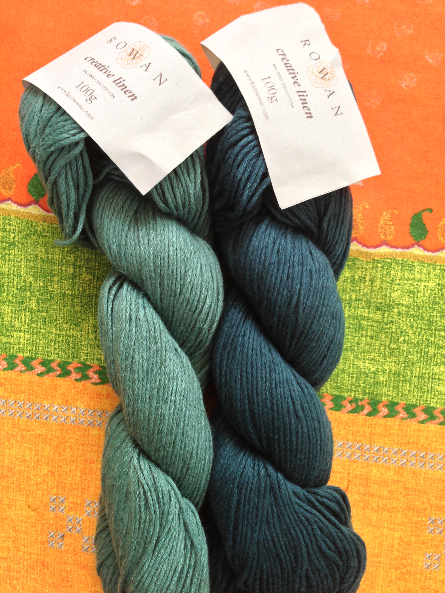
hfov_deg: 42.9
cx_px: 222
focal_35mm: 33
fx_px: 566
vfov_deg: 55.4
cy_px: 296
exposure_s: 1/30
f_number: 2.4
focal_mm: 4.13
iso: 50
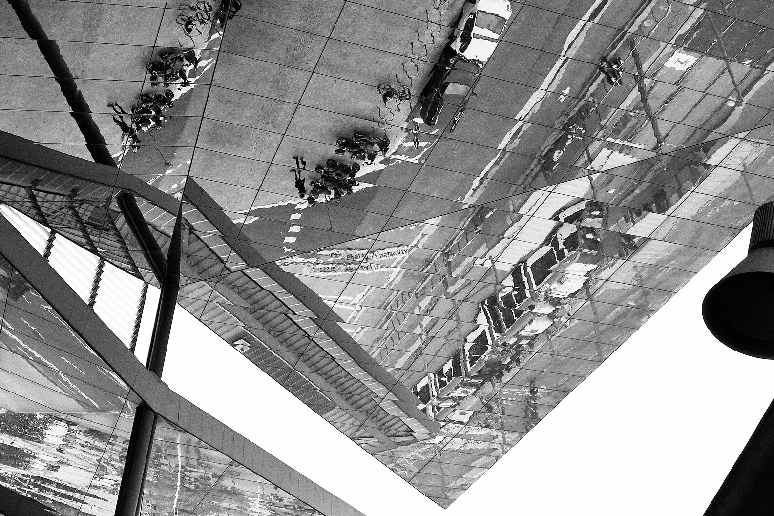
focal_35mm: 53
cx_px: 465
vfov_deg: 25.5
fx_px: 1140
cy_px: 214
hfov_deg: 37.4
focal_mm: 23.3
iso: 1250
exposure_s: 1/250
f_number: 9
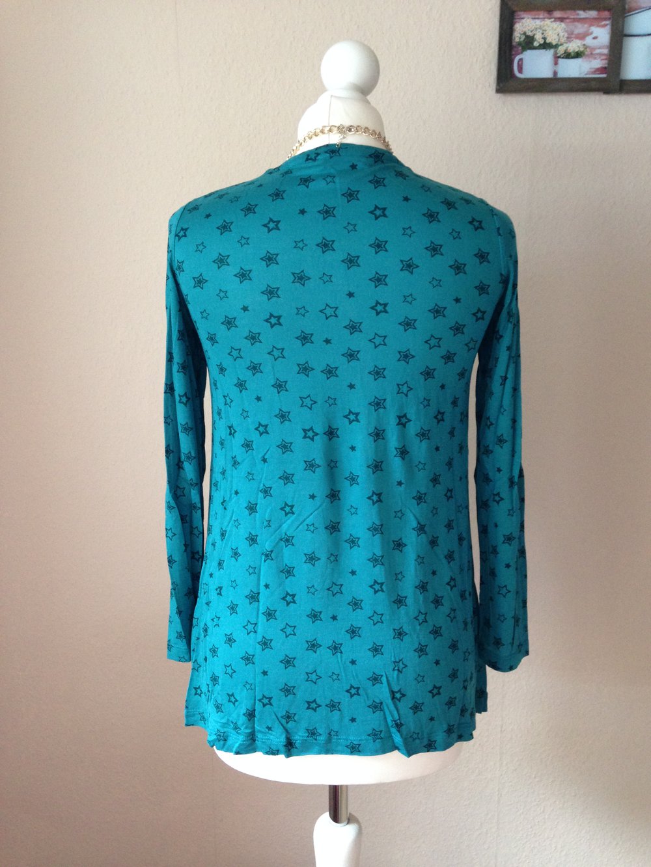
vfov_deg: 55.3
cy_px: 434
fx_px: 827
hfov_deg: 43.0
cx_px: 326
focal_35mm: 33
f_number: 2.4
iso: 200
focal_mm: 4.12
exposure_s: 1/20
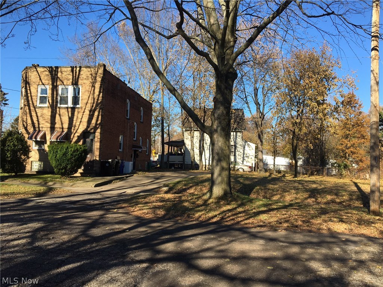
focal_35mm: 29
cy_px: 144
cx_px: 192
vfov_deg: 48.2
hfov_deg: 61.7
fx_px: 321
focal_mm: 4.15
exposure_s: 1/855
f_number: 2.2
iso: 25
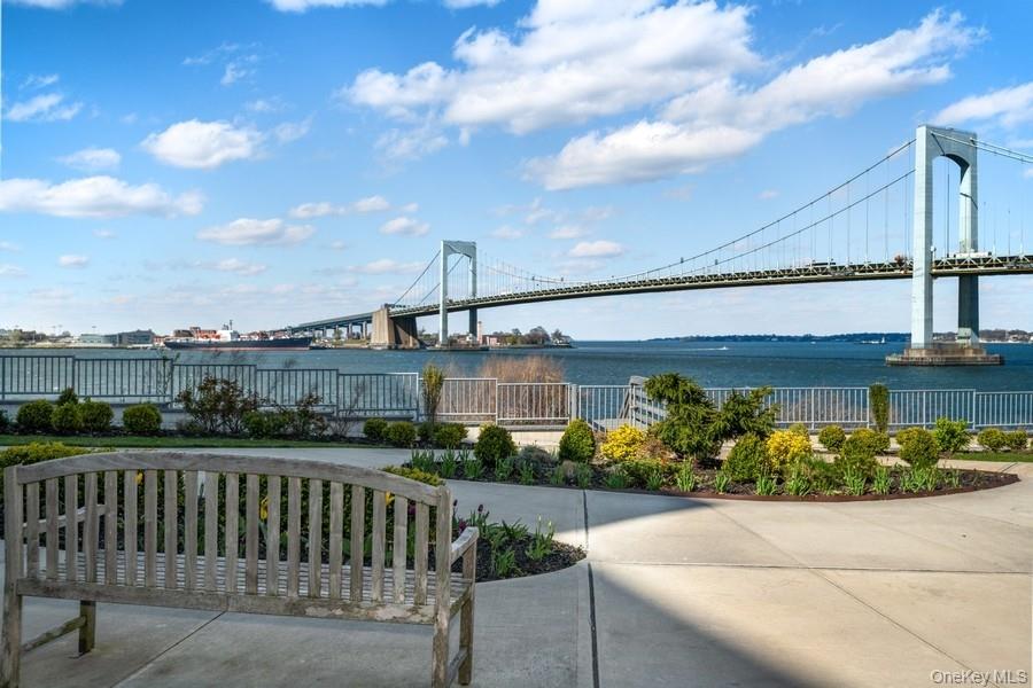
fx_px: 889
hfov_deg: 60.3
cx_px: 516
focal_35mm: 31
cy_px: 344
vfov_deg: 42.3
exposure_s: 1/500
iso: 64
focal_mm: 31
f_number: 16
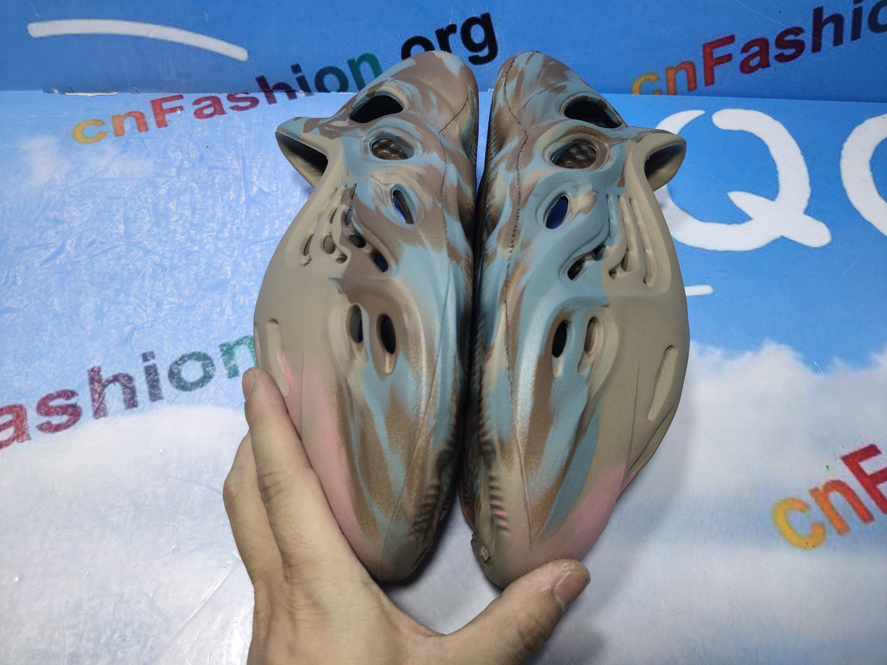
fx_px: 769
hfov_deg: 60.0
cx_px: 444
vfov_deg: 46.8
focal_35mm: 30
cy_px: 332
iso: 97
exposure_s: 1/100
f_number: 1.79
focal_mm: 4.35
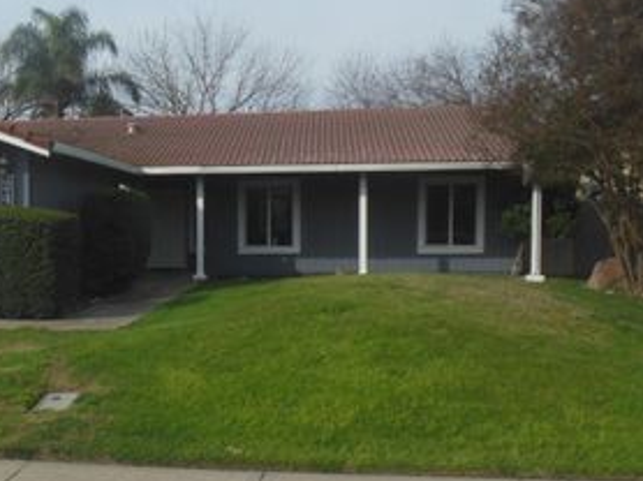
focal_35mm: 45
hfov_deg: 40.8
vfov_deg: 32.0
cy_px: 302
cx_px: 155
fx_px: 835
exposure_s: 1/1500
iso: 125
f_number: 3.2
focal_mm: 4.5
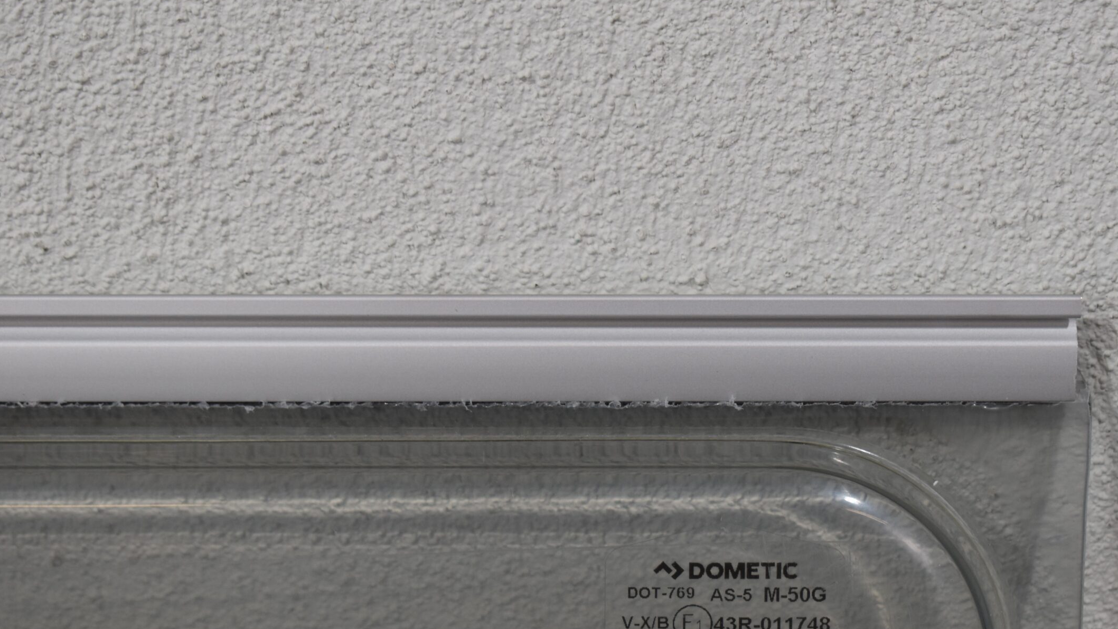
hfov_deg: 22.4
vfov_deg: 12.7
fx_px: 2816
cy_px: 385
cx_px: 633
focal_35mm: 95
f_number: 5.6
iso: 280
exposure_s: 1/125
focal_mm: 50
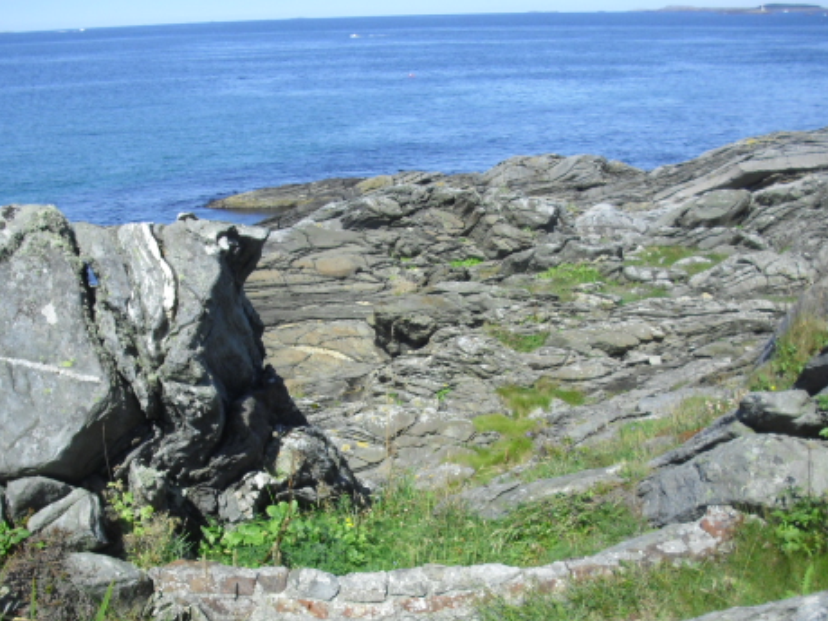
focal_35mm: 53
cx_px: 429
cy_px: 424
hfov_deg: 36.2
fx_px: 1267
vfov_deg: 27.3
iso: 100
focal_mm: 6.2
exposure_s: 1/160
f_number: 8
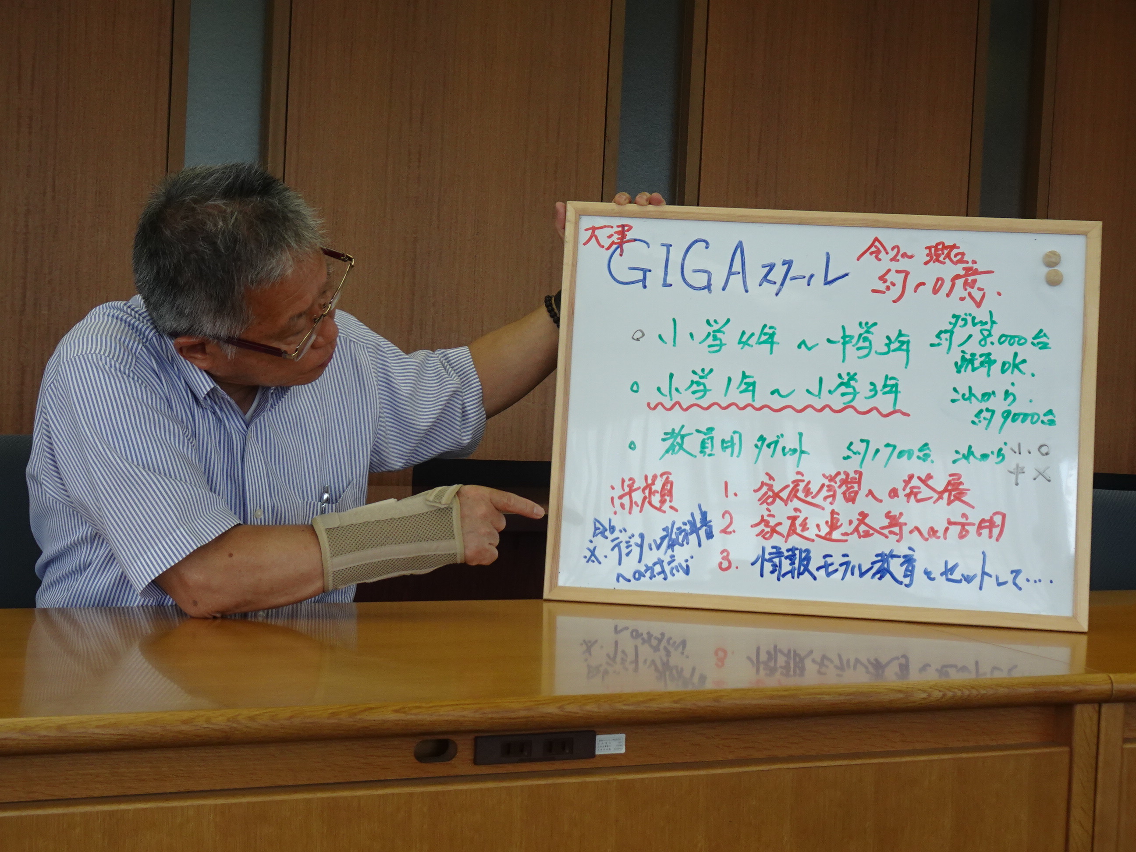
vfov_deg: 24.4
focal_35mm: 60
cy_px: 426
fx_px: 1969
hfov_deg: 32.2
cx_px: 568
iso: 125
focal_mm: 9.55
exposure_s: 1/60
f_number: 4.5
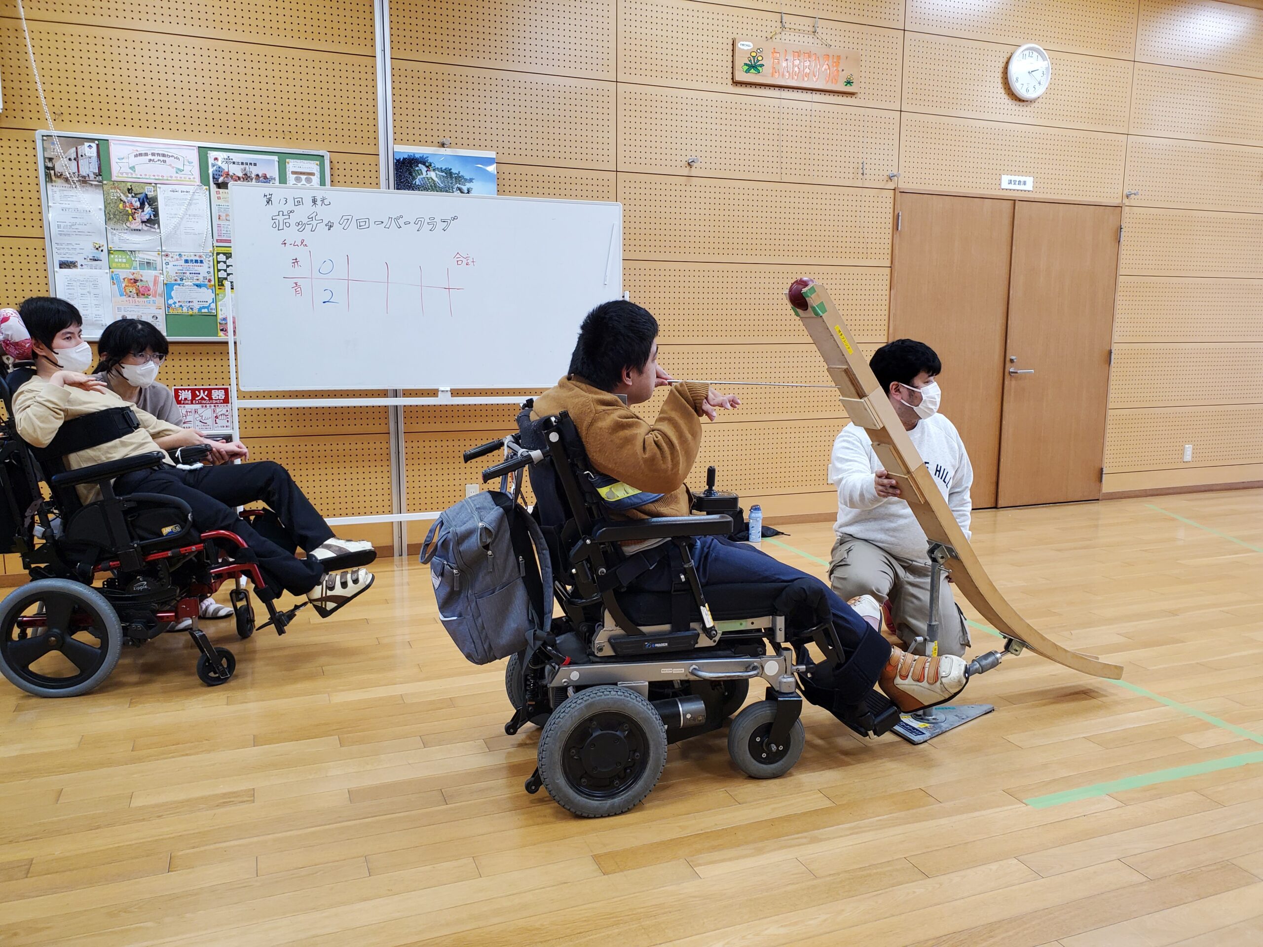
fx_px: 949
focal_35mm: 26
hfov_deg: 67.3
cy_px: 474
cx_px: 632
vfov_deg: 53.1
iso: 160
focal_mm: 4.3
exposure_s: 1/120
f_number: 2.4
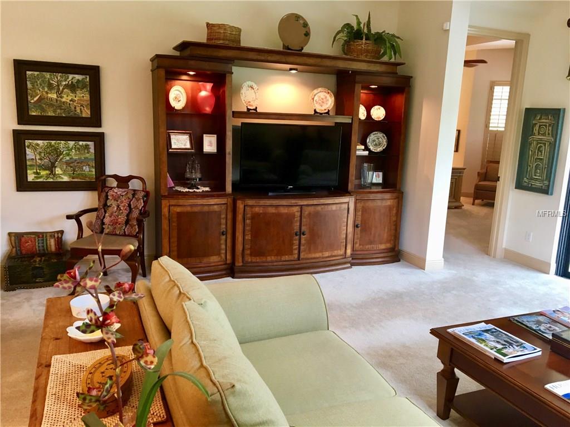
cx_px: 285
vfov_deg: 48.2
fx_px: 478
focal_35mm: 29
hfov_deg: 61.7
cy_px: 214
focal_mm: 4.15
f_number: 2.2
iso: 80
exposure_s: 1/30
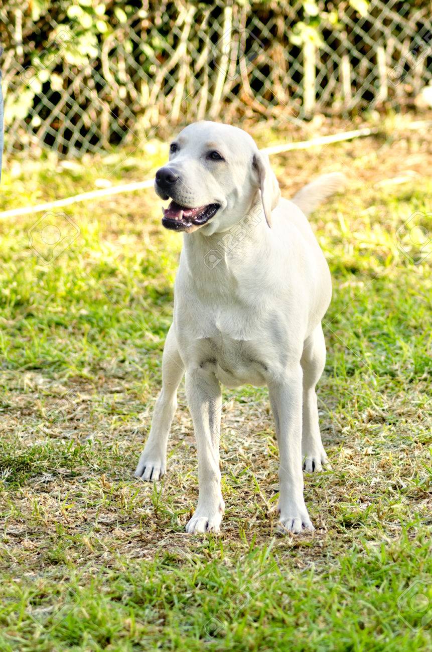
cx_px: 216
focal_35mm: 202
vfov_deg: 10.2
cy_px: 326
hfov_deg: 6.8
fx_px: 3661
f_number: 5
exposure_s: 1/250
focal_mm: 135
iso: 400
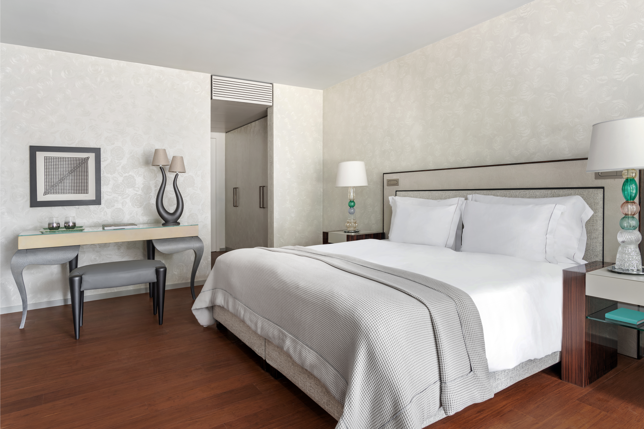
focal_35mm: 20
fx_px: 358
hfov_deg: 84.0
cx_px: 322
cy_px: 214
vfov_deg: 61.9
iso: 64
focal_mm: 20
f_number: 11
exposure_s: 15
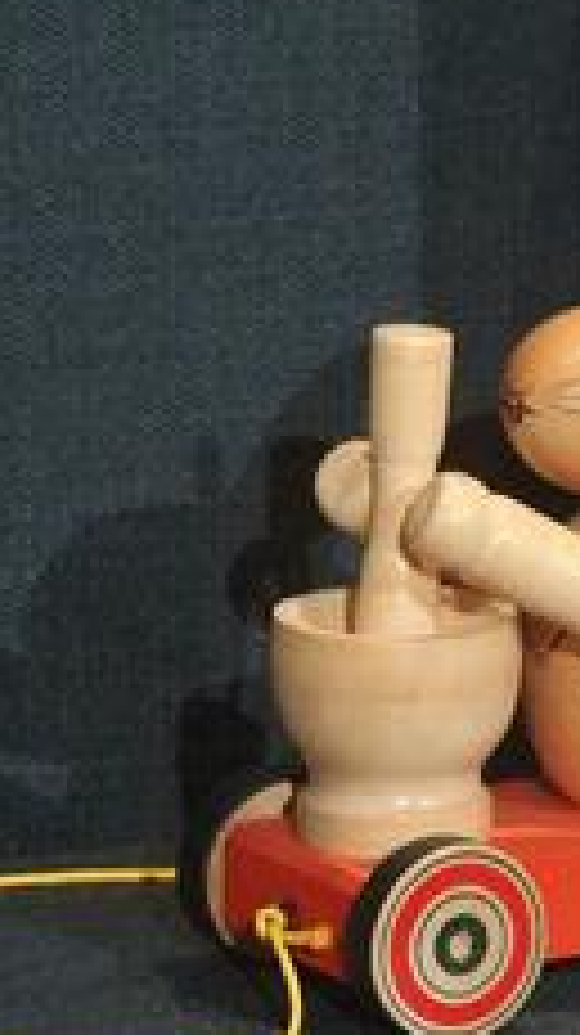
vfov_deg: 7.4
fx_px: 7946
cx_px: 396
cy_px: 477
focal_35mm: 290
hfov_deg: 4.2
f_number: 2.8
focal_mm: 28.8
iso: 1600
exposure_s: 1/20
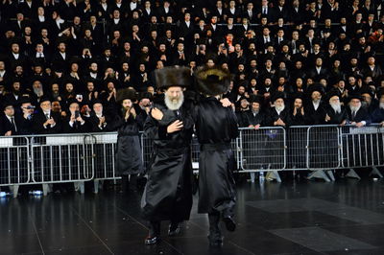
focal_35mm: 62
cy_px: 128
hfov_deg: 32.4
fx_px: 661
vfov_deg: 21.9
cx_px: 192
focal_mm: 62
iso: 5000
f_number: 5
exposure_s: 1/100
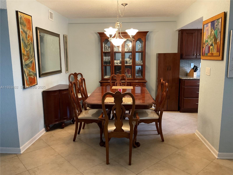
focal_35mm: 29
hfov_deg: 61.7
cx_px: 116
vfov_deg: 48.2
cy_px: 88
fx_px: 195
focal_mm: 3
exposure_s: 1/60
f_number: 1.8
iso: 200
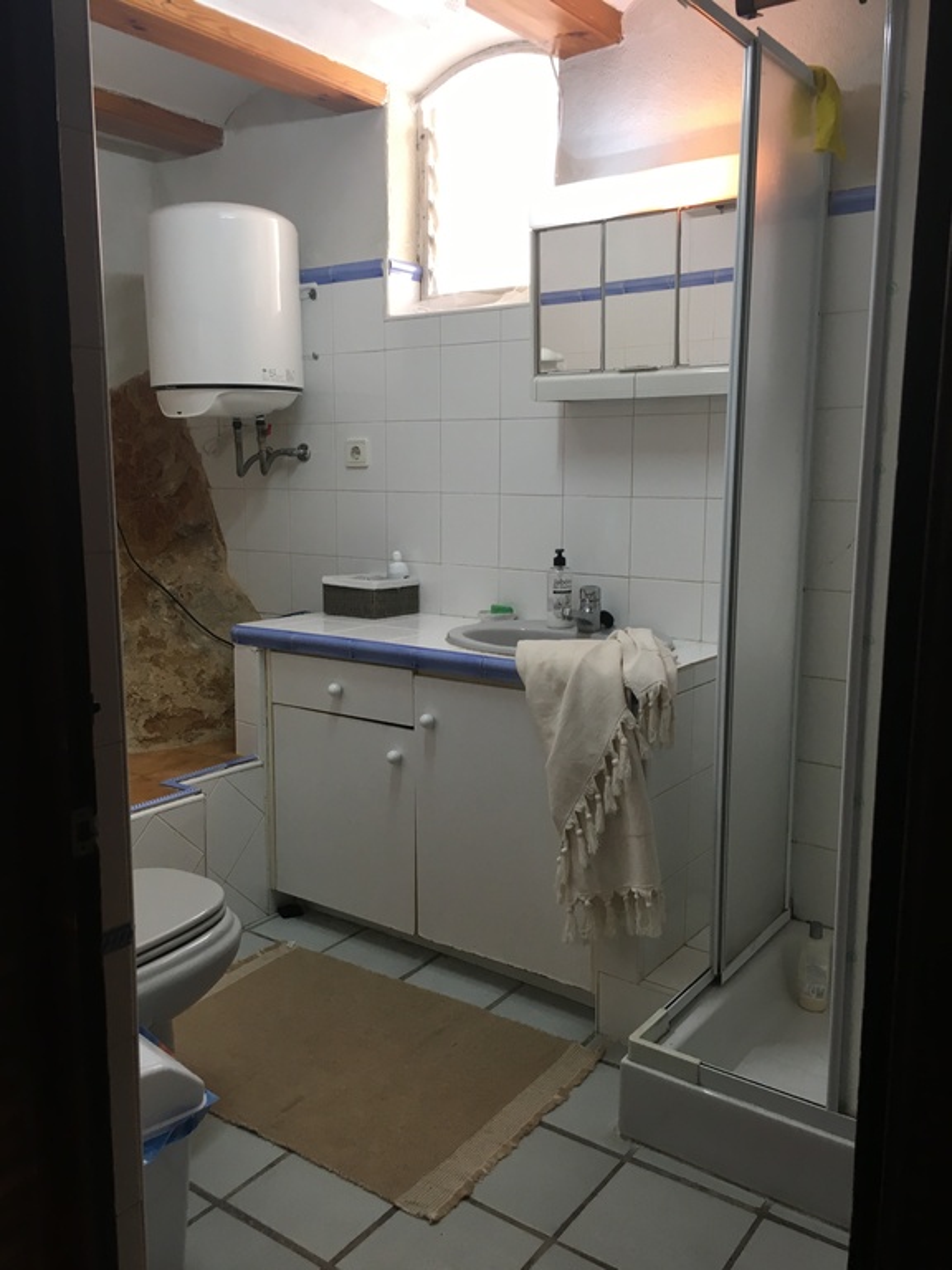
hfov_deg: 48.2
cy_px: 635
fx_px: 1063
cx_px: 476
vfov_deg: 61.7
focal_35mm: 29
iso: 80
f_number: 2.2
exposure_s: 1/33
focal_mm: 4.15
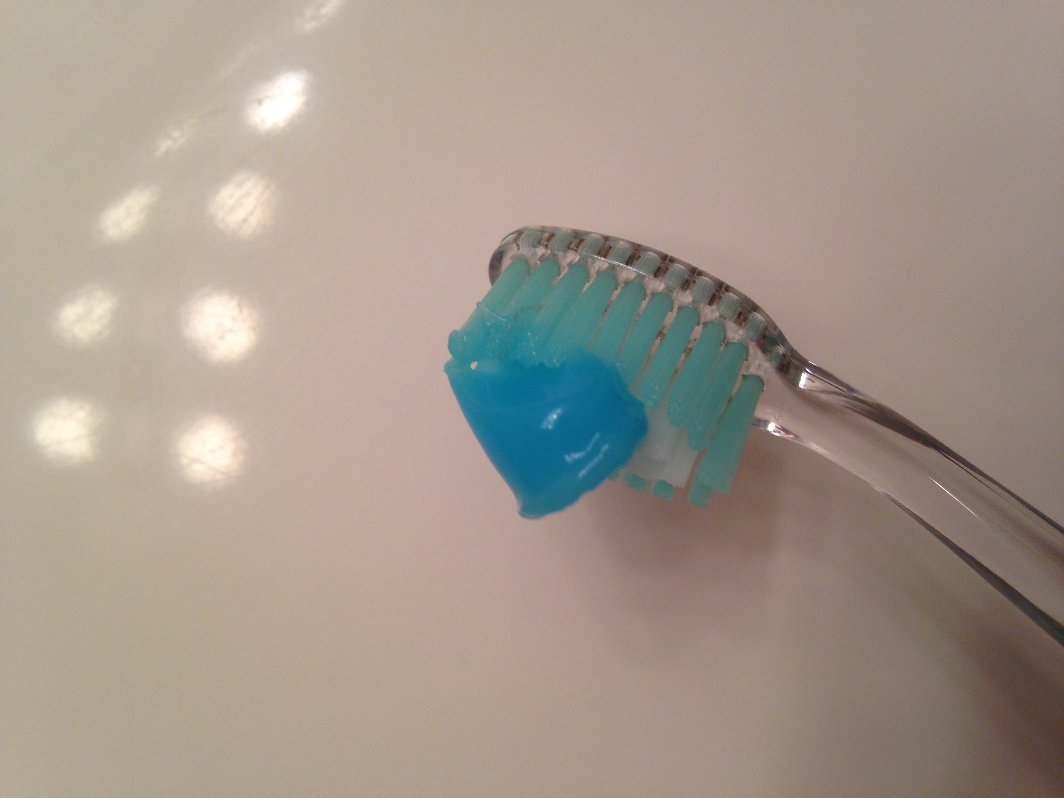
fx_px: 1014
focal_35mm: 33
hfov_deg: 55.4
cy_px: 399
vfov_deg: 42.9
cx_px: 532
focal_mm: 4.12
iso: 50
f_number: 2.4
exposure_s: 1/24
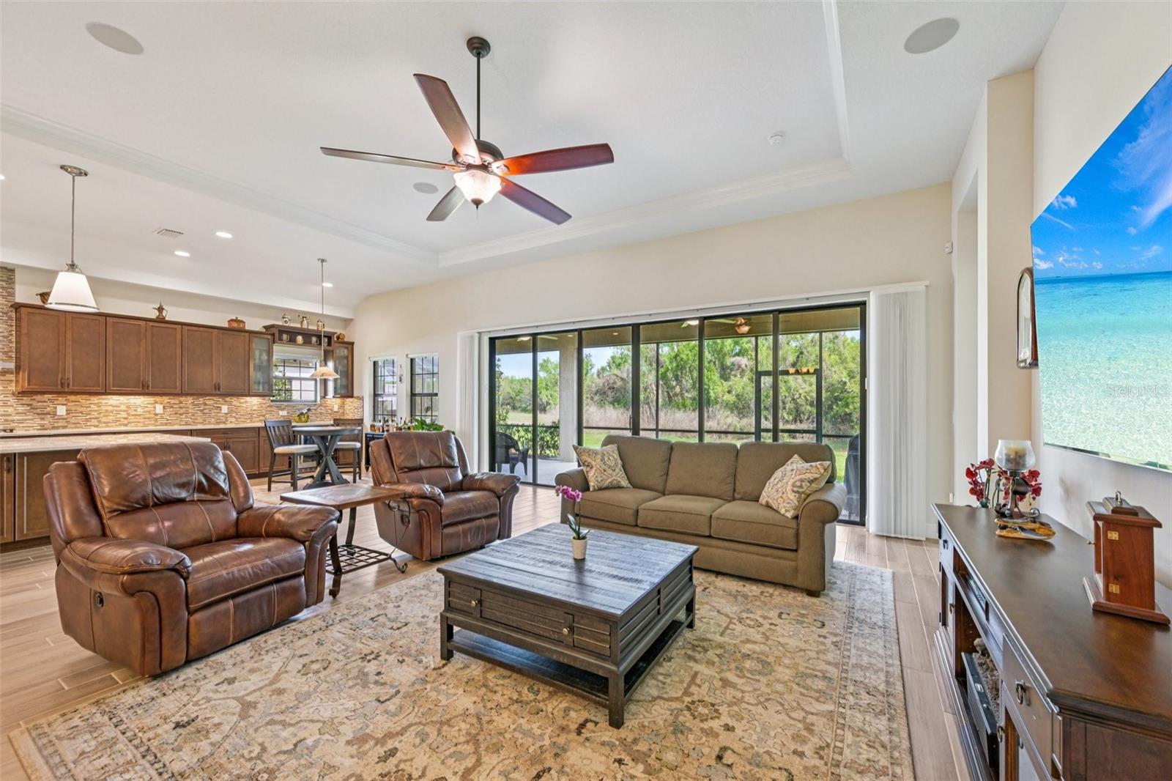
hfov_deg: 104.3
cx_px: 586
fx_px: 456
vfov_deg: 81.2
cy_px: 390
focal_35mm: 14
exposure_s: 1/60
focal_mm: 14
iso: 400
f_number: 8
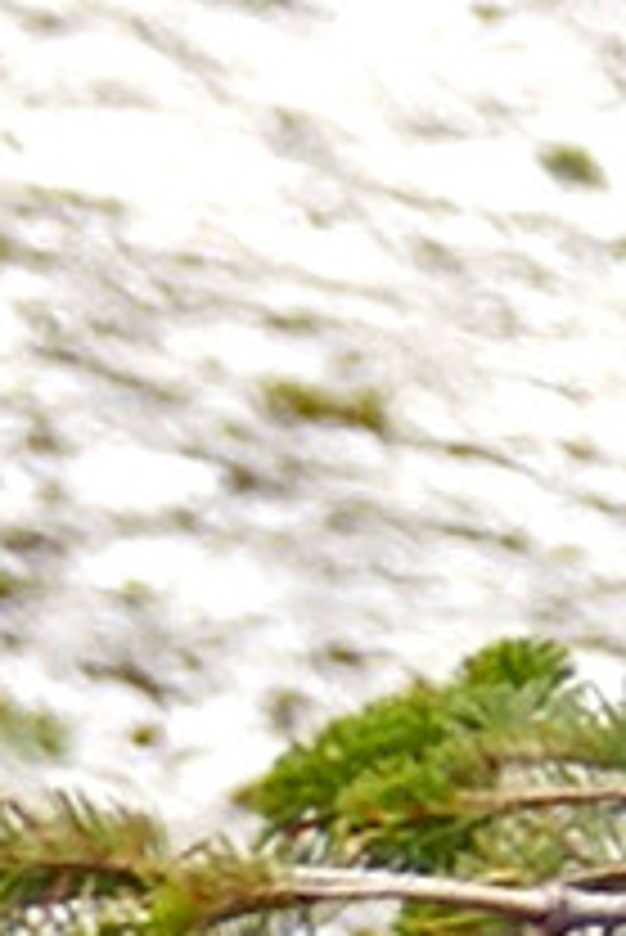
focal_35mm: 277
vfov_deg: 7.4
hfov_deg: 4.9
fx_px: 7213
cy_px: 756
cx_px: 815
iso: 100
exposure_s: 1/160
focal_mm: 70
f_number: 7.1
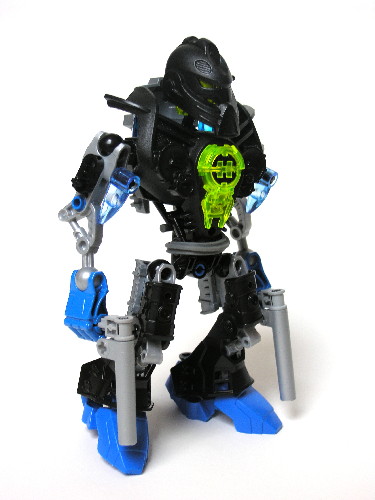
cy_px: 250
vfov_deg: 34.3
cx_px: 188
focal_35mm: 56
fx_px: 809
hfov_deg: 26.1
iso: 50
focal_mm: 14.2
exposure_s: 1/4.7
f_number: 3.8
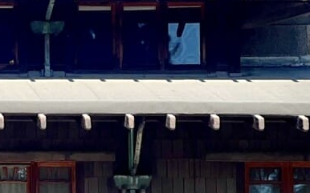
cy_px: 253
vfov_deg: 4.1
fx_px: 2677
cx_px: -173
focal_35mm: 317
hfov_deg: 6.5
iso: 25
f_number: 2.8
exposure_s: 1/272
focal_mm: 9
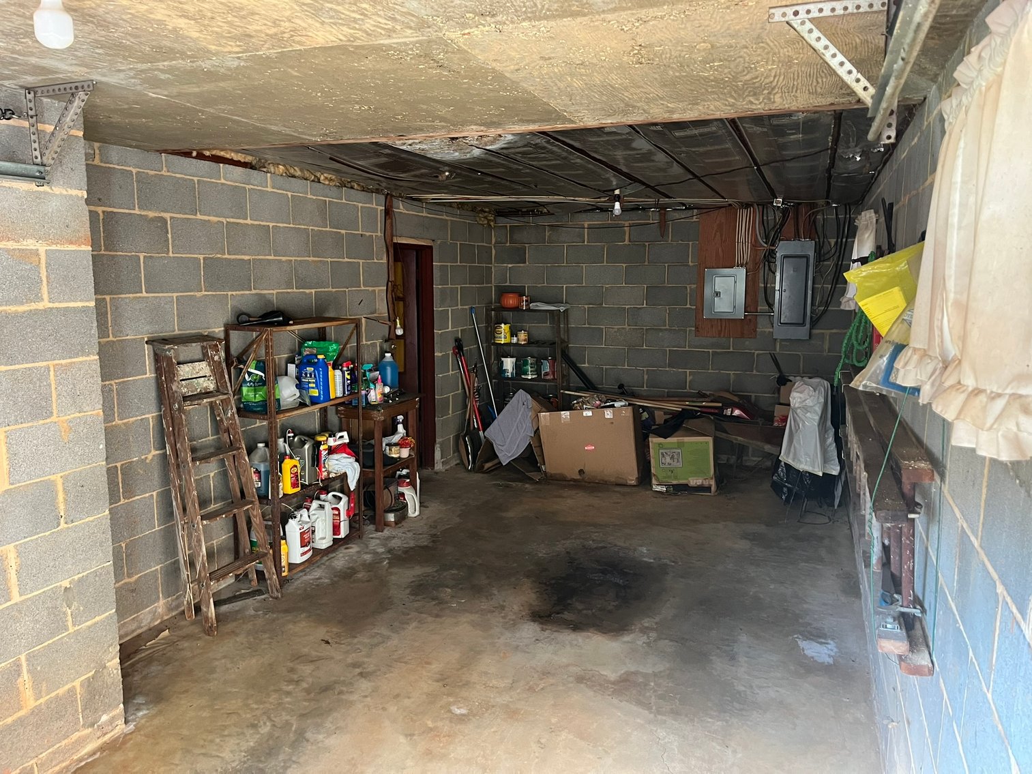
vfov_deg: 53.1
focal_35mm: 26
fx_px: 775
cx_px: 516
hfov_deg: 67.3
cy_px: 387
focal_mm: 5.1
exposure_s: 1/60
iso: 250
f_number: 1.6
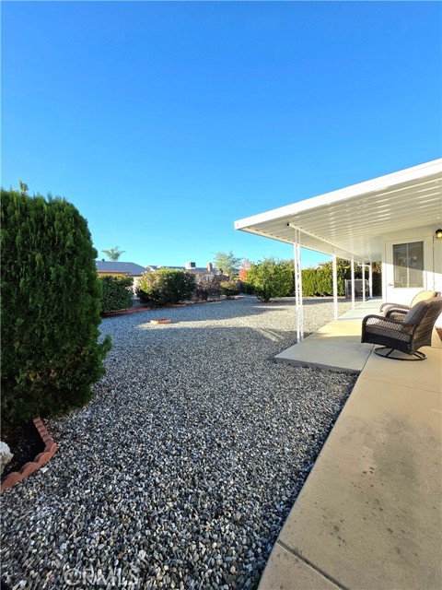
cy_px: 295
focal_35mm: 13
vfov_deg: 106.2
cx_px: 221
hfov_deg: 89.9
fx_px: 221
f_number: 2.2
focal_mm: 1.7
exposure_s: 1/625
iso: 25
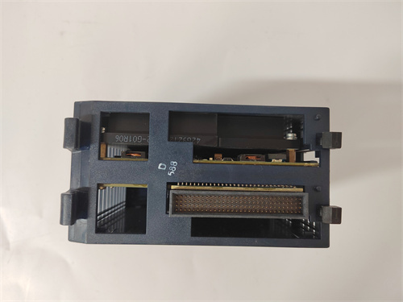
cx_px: 202
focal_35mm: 23
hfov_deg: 73.9
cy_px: 151
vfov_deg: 58.9
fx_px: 268
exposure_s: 1/50
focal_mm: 5.52
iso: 1506
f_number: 1.9
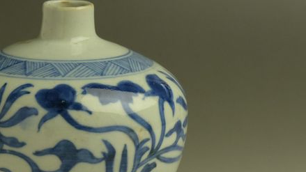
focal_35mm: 216
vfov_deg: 5.6
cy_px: 132
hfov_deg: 10.0
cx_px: 83
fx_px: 1753
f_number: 3.5
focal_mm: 21.8
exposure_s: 1/100
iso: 200
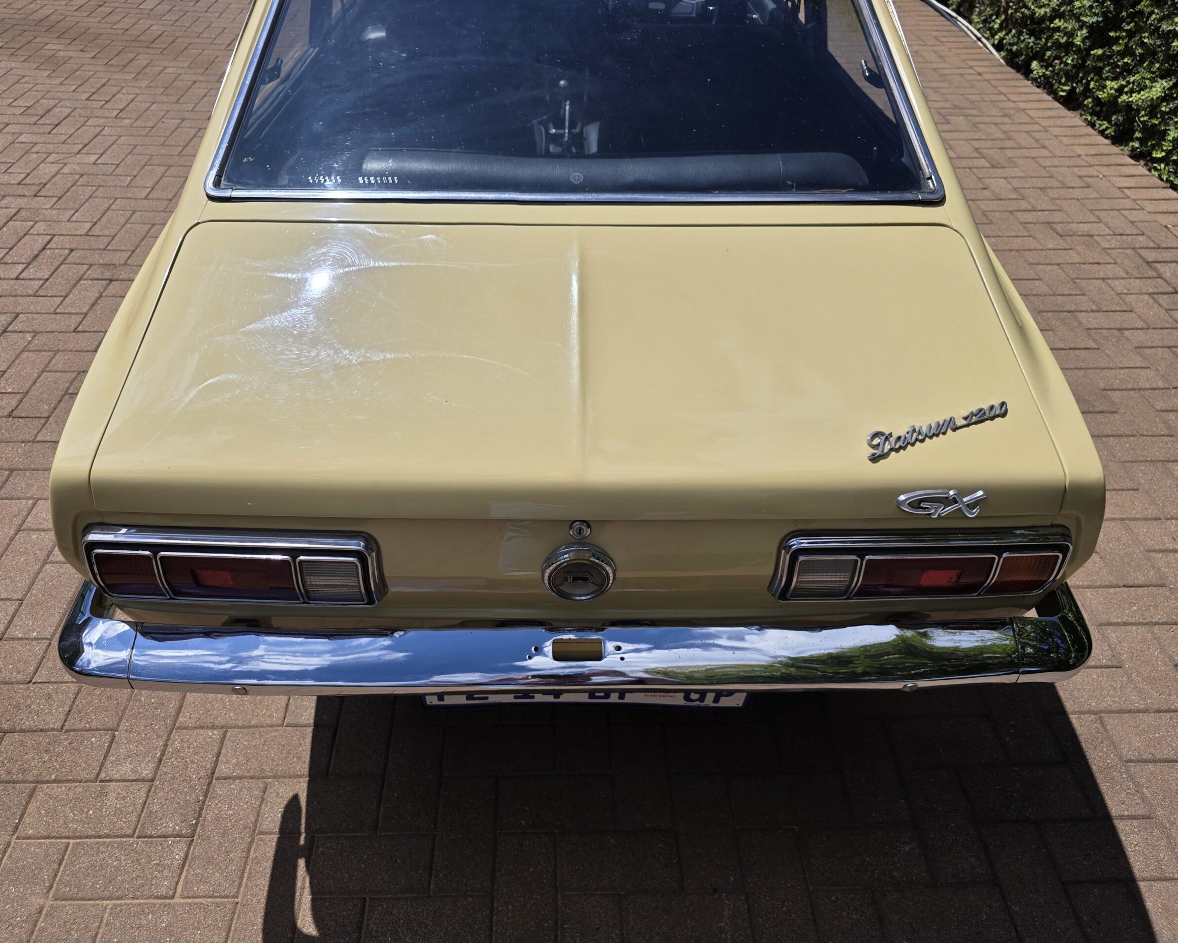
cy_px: 472
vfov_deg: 58.8
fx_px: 837
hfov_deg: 70.3
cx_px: 568
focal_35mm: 24
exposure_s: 1/1258
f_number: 1.7
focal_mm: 6.3
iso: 12
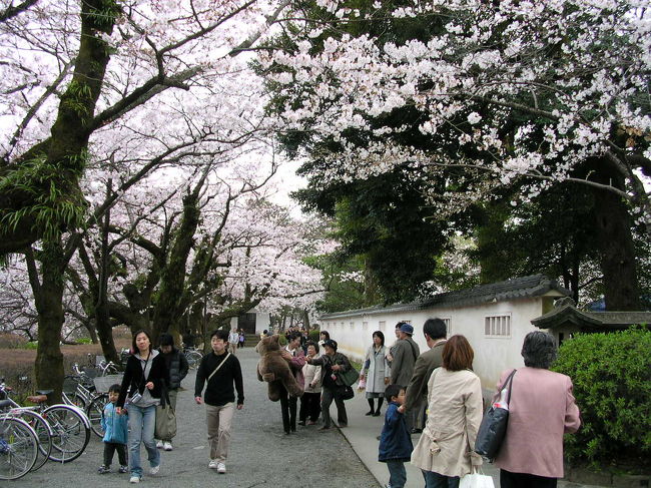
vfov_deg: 38.6
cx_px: 326
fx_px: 696
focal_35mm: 37
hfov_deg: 50.2
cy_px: 244
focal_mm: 5.6
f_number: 2.7
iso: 100
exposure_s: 1/127
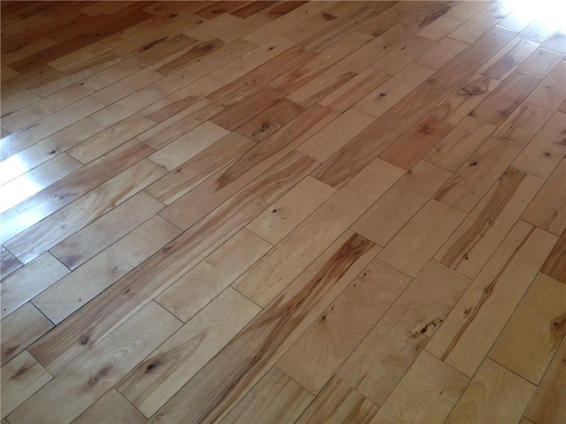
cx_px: 283
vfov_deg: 40.7
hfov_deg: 52.6
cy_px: 212
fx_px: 572
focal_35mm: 35
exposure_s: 1/20
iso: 50
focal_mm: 4.28
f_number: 2.4
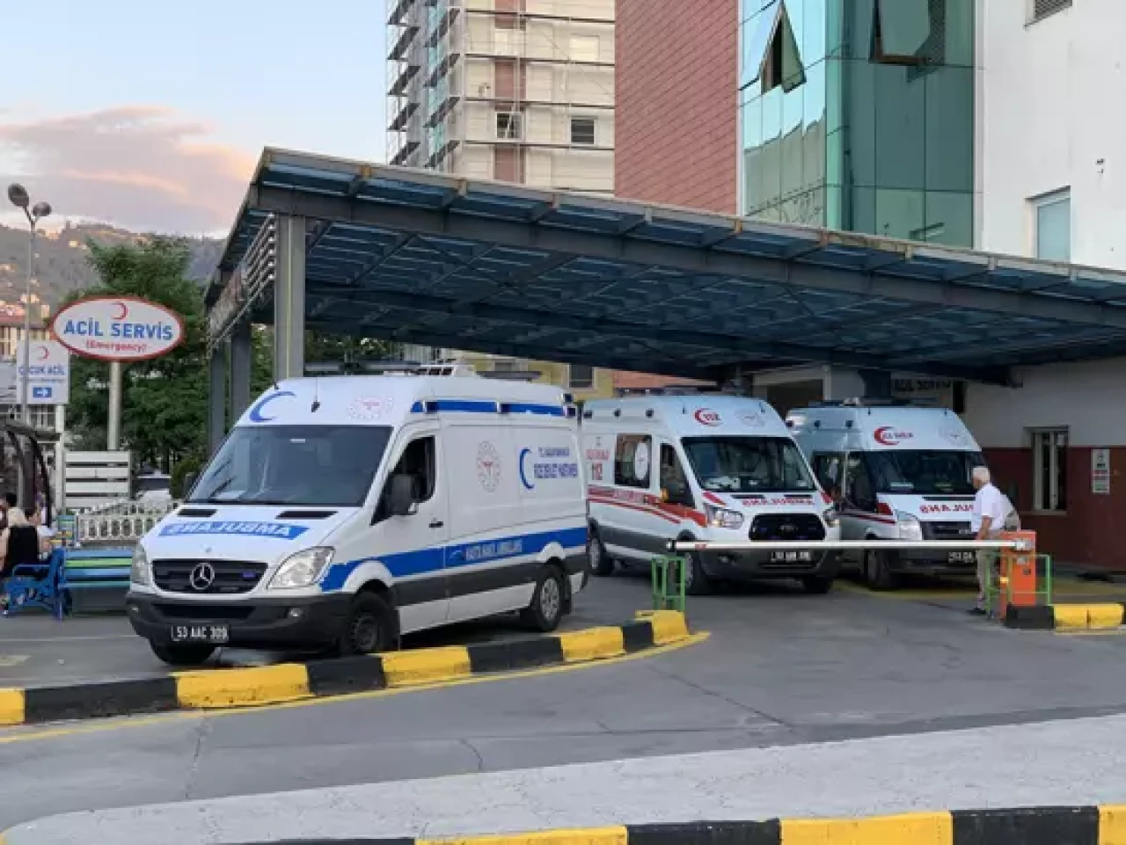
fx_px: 1692
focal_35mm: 52
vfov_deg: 28.1
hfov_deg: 36.8
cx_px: 563
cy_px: 422
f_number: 2.4
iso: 50
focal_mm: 6
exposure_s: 1/122
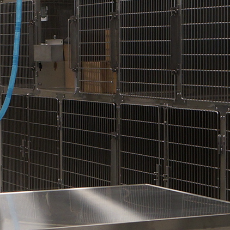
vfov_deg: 13.1
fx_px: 1000
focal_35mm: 133
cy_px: 96
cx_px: -26
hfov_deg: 12.9
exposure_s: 1/60
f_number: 4
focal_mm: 18
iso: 250
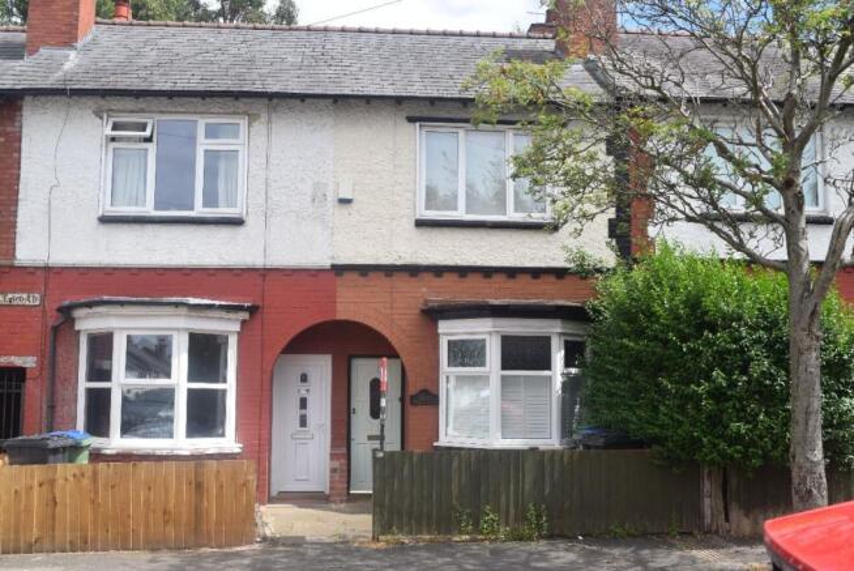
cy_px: 286
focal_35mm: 40
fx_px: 961
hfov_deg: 47.9
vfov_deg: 33.1
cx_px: 427
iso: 200
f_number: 10
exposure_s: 1/400
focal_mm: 27
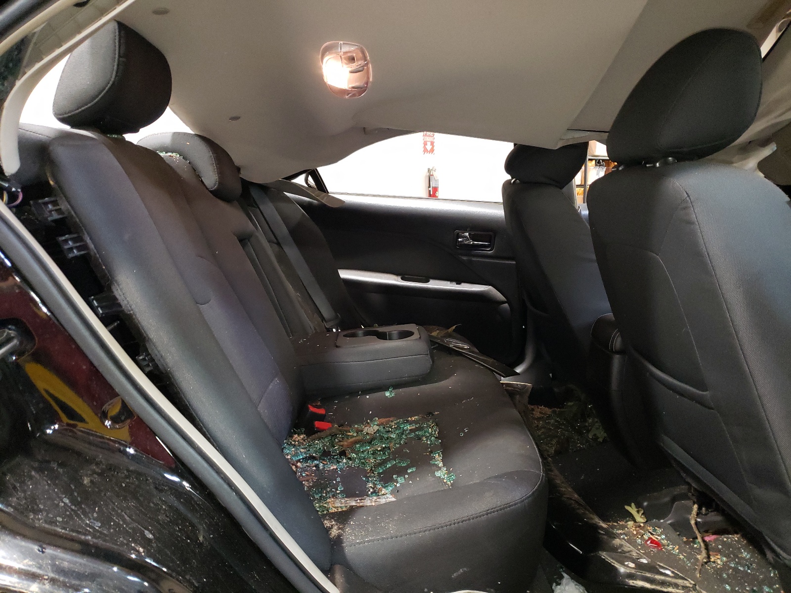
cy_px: 296
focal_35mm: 26
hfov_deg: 67.3
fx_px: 594
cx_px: 396
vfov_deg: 53.1
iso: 391
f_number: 1.5
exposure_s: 1/24
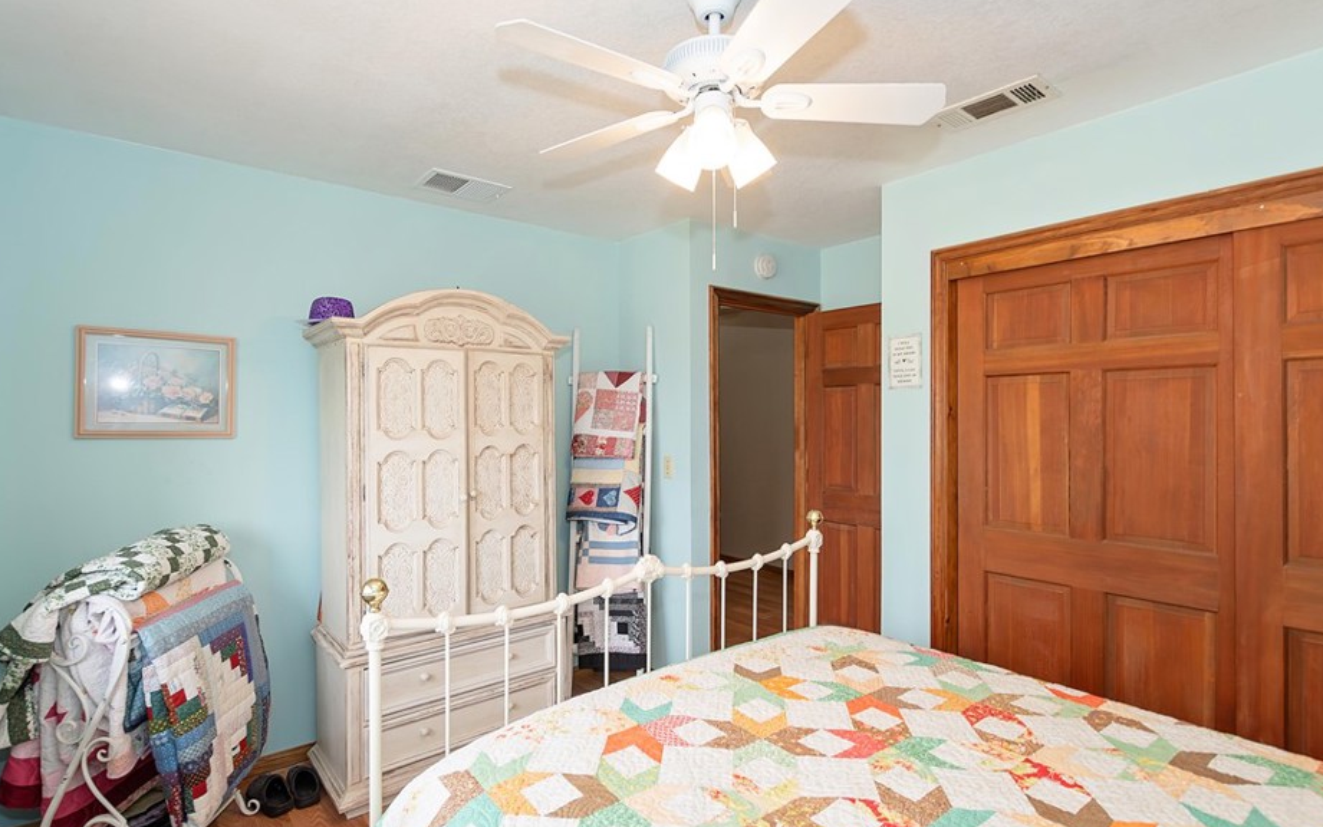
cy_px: 414
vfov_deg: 68.0
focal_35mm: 17
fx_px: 613
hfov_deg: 94.3
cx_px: 644
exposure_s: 1/60
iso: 320
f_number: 5.6
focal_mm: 10
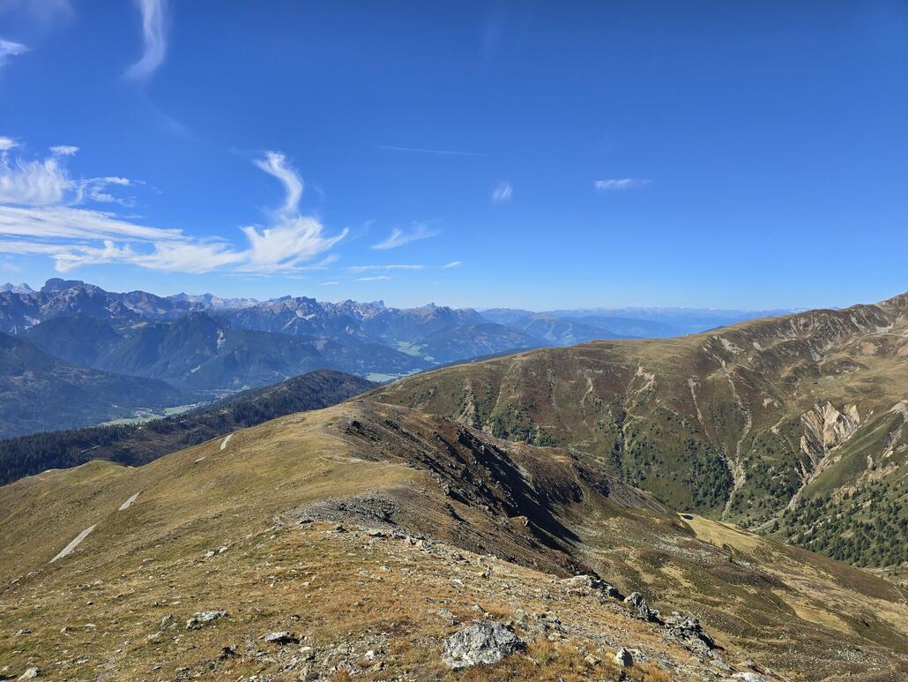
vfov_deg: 58.9
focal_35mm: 23
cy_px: 341
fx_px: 603
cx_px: 454
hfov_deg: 73.9
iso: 12
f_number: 1.7
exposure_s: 1/859
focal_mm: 6.3
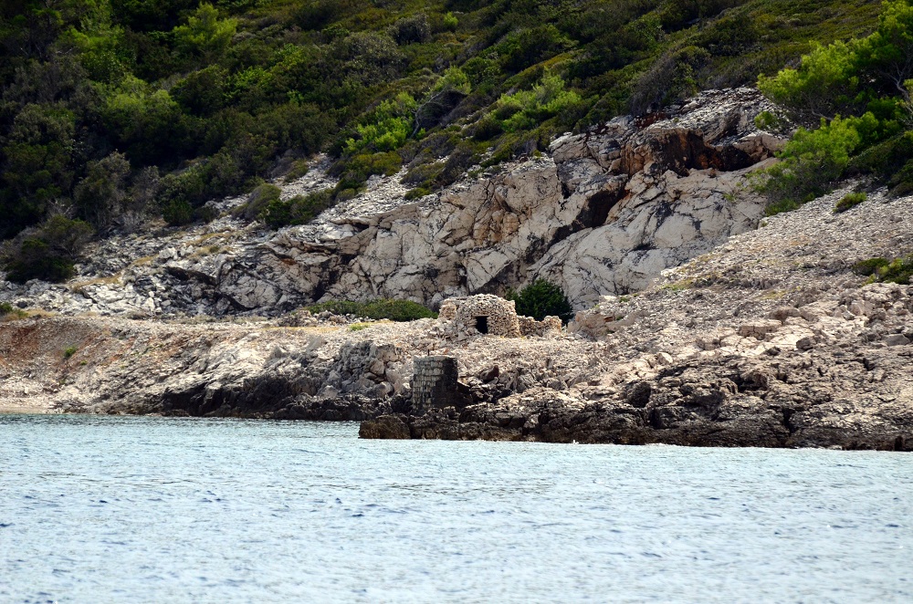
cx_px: 456
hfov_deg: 5.7
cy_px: 302
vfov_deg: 3.8
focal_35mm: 360
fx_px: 9110
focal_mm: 240
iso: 1000
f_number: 5.3
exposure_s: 1/8000
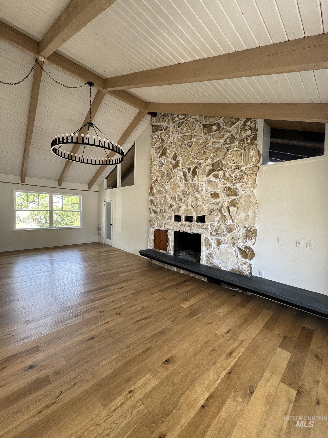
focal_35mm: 14
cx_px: 164
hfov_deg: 85.7
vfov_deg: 102.1
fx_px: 177
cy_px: 219
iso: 125
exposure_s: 1/99
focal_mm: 2.22
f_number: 2.2
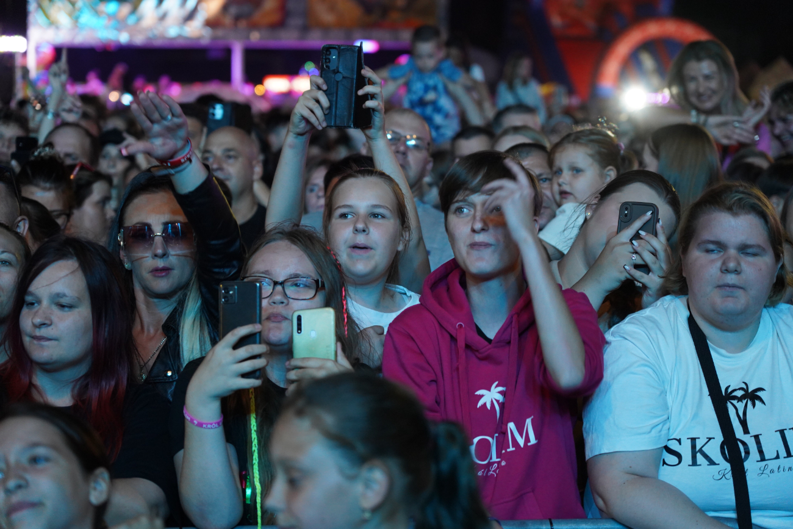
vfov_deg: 14.4
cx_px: 396
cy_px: 264
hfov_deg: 21.5
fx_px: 2093
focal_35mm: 95
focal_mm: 95
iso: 4000
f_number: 4
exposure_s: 1/100
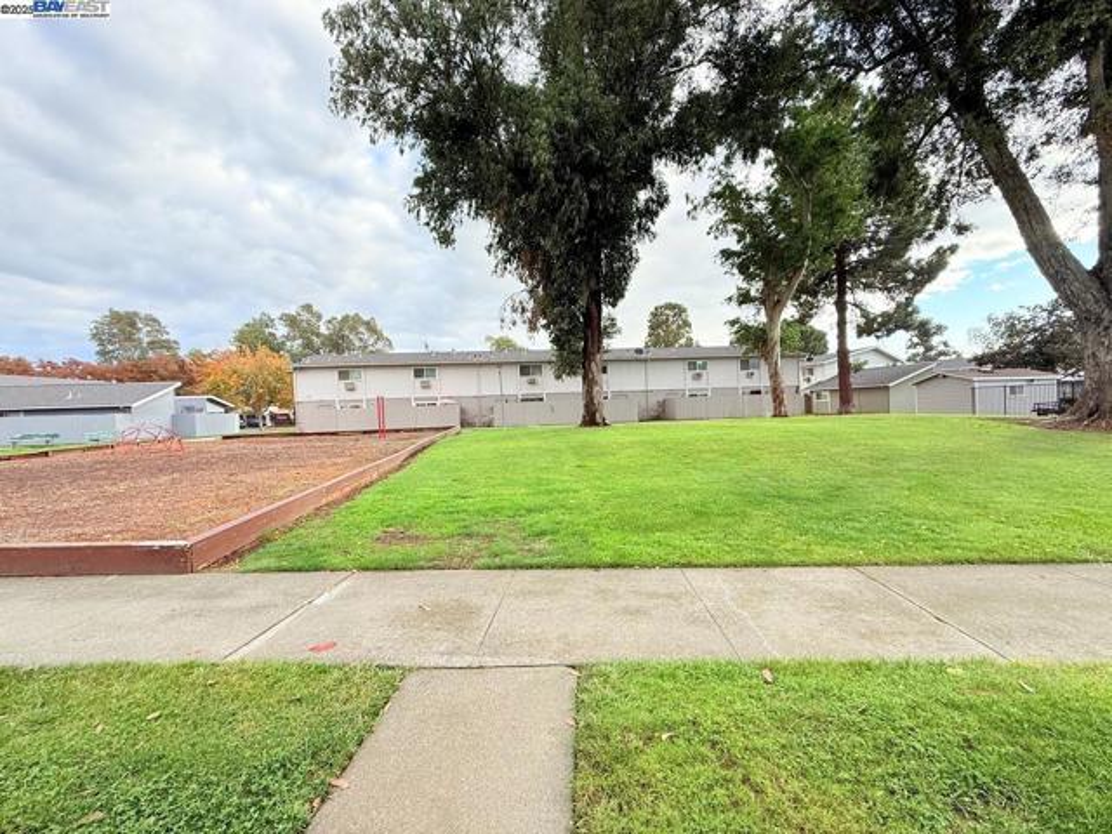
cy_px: 417
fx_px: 450
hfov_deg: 102.1
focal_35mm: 14
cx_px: 556
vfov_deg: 85.7
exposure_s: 1/494
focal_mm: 2.22
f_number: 2.2
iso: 64
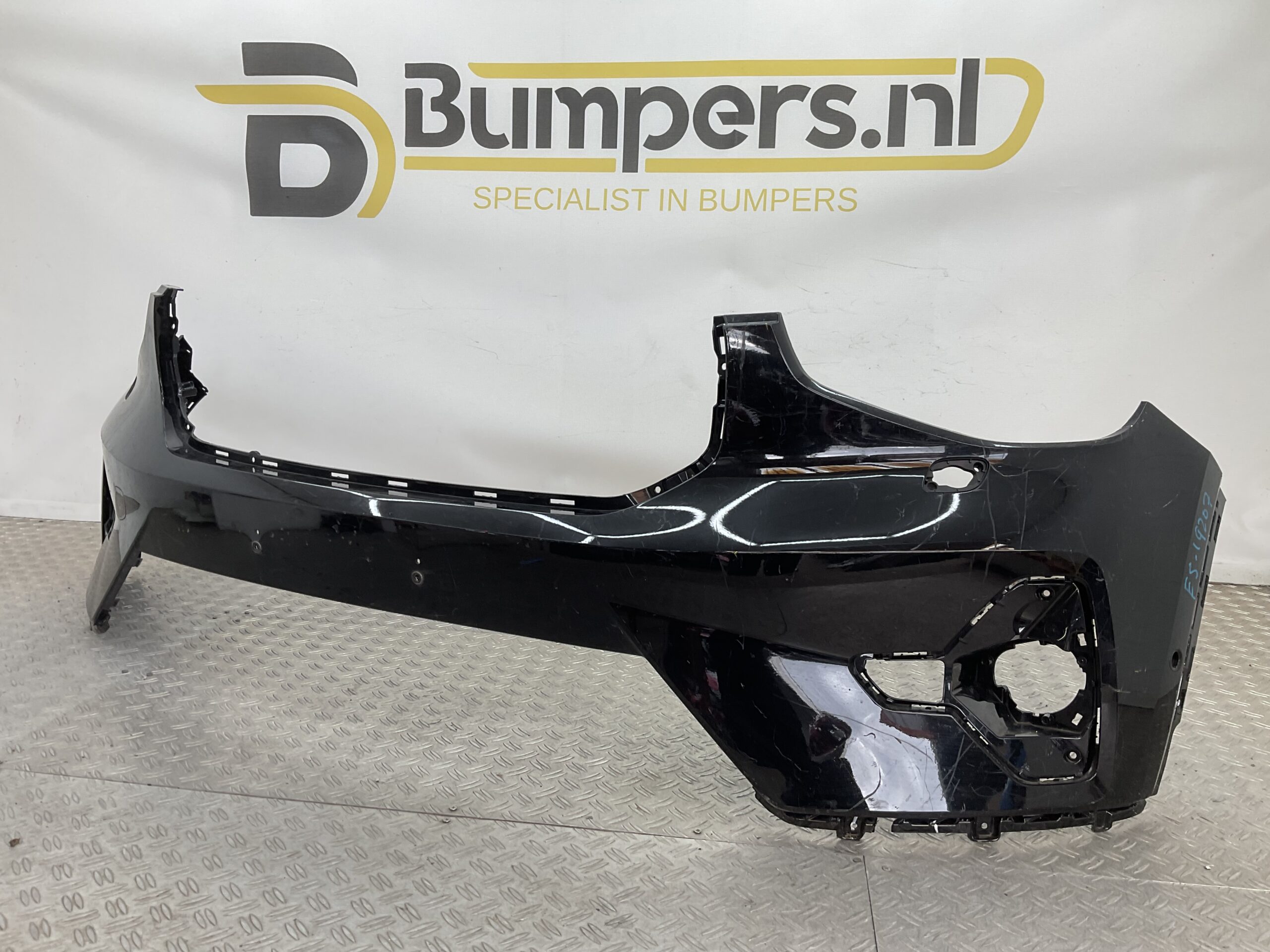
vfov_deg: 48.2
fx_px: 1064
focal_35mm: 29
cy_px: 476
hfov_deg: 61.7
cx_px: 635
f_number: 1.8
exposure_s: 1/109
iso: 16
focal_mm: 3
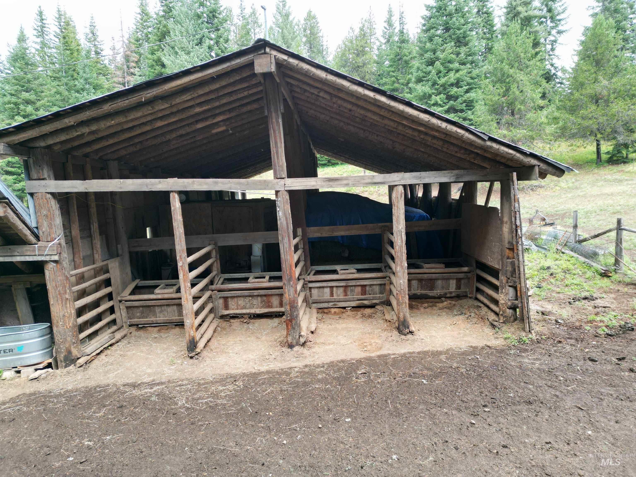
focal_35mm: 24
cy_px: 238
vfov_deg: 56.8
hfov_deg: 71.6
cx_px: 318
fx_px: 441
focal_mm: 6.72
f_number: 1.7
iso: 120
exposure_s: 1/250
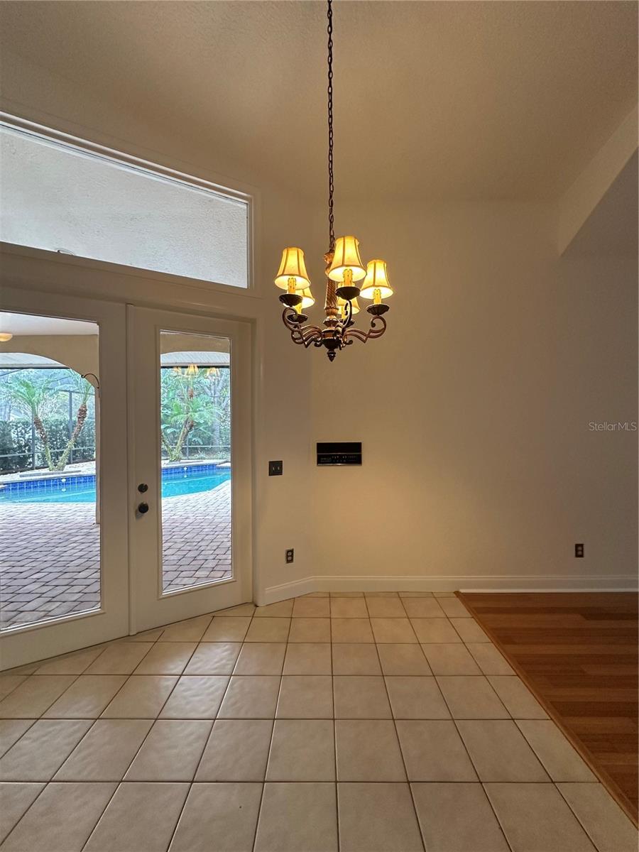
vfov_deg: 102.1
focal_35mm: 14
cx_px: 320
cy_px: 426
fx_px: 345
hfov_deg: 85.7
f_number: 2.2
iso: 250
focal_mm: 2.22
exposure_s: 1/120
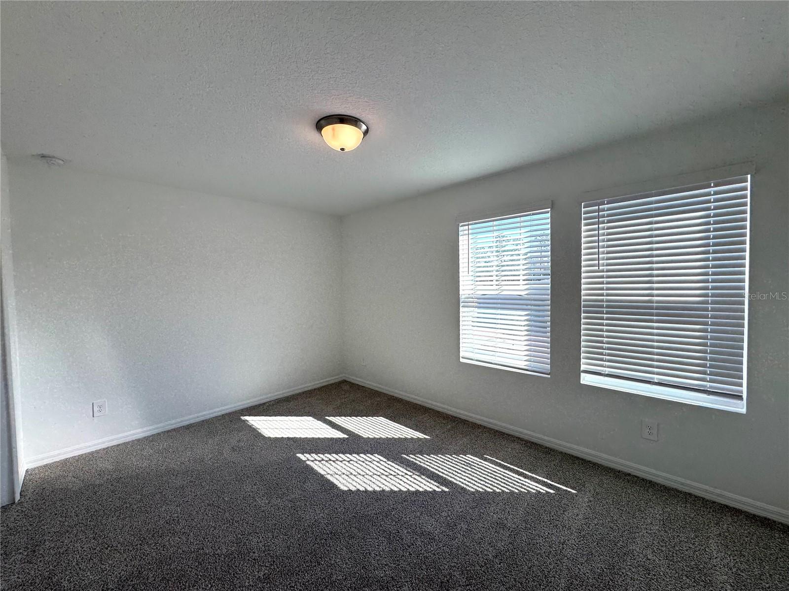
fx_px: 319
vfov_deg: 85.7
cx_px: 394
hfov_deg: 102.1
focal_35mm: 14
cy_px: 296
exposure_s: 1/247
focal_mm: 2.22
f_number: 2.2
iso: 40
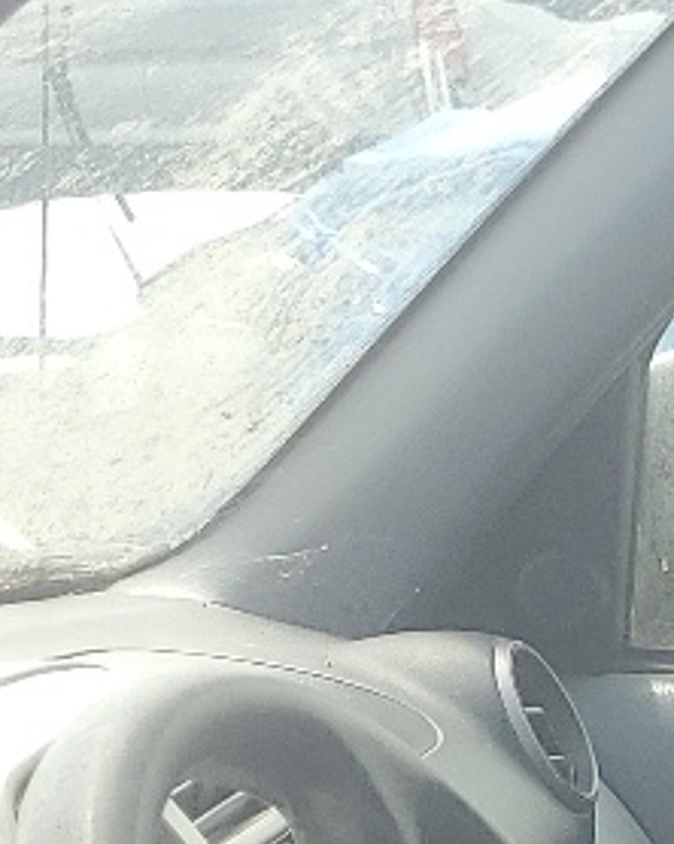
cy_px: 1764
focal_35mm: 146
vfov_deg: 11.7
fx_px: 3644
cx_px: 1290
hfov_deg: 9.9
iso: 50
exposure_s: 1/667
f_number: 1.5
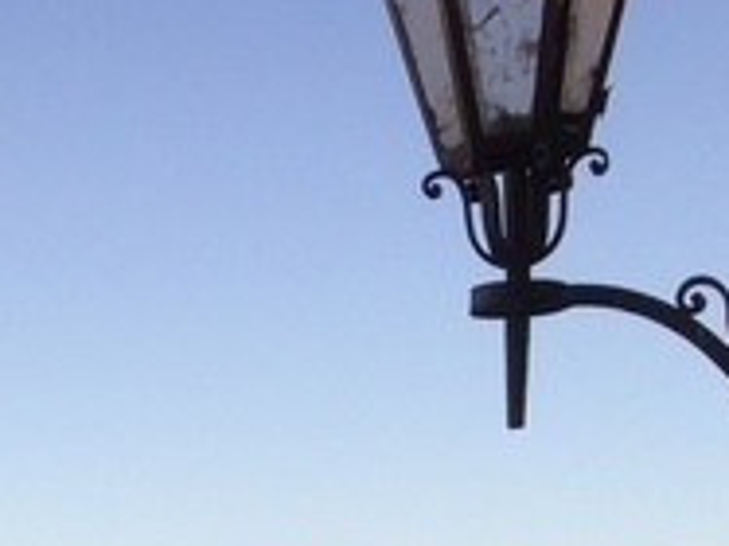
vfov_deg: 8.6
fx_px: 3346
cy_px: 1268
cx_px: -811
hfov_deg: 11.1
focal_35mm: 159
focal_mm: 4.15
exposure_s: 1/439
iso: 32
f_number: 2.2
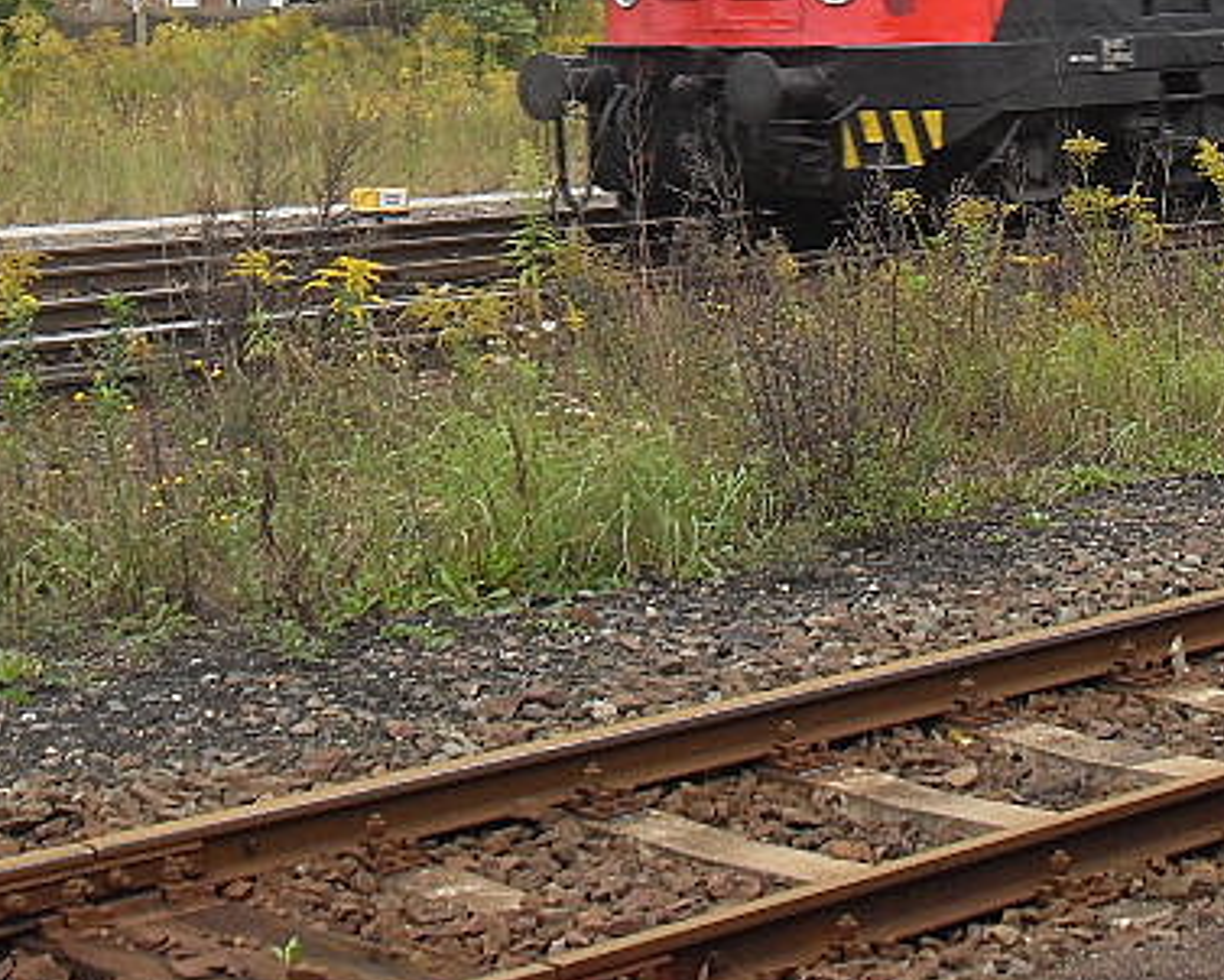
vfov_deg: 14.3
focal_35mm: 106
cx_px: 1211
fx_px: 3842
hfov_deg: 17.7
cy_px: -36
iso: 80
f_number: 3.1
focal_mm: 7.1
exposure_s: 1/90
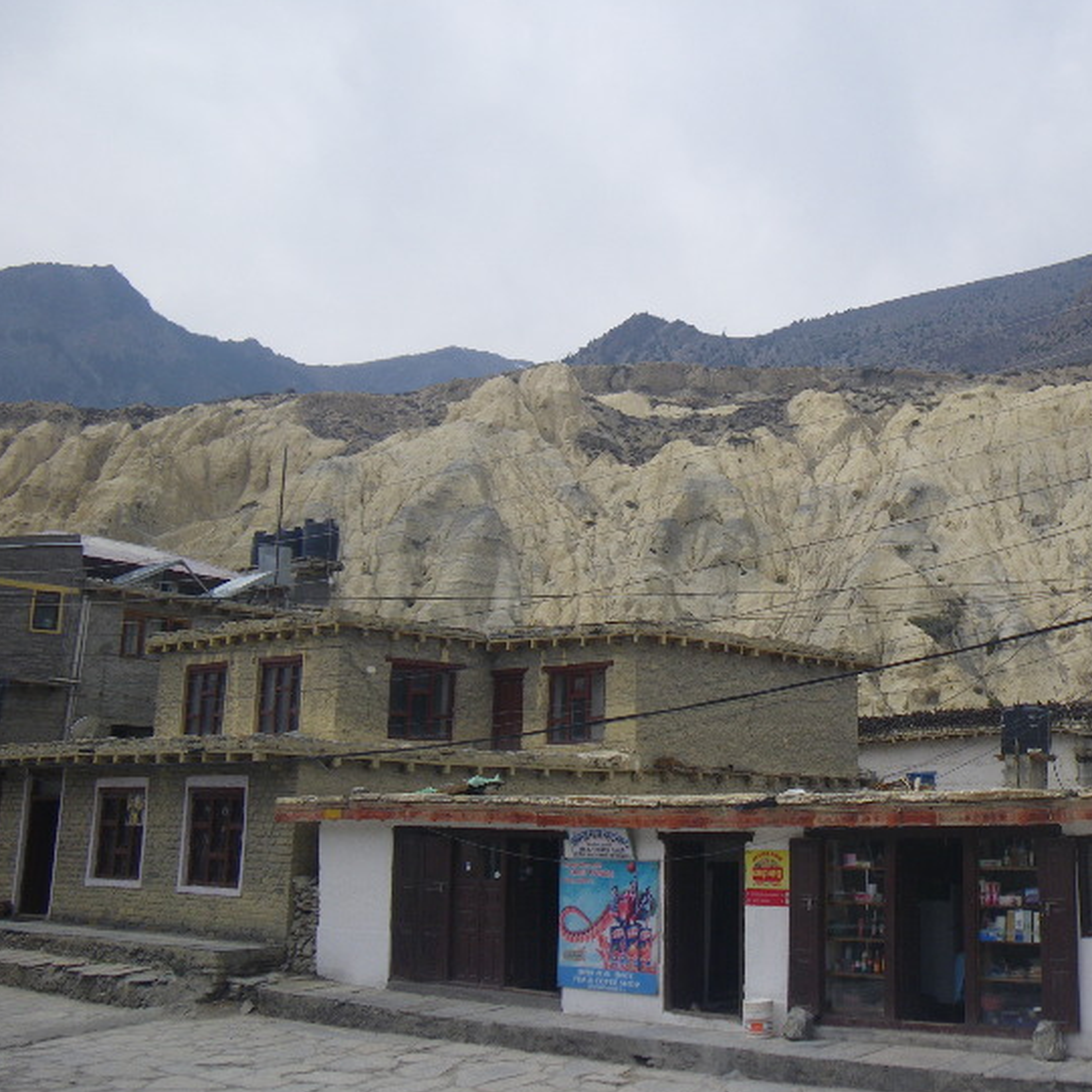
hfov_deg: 41.3
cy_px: 490
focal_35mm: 39
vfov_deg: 42.8
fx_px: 1392
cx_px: 845
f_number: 4.2
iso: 50
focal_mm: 5
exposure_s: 1/640
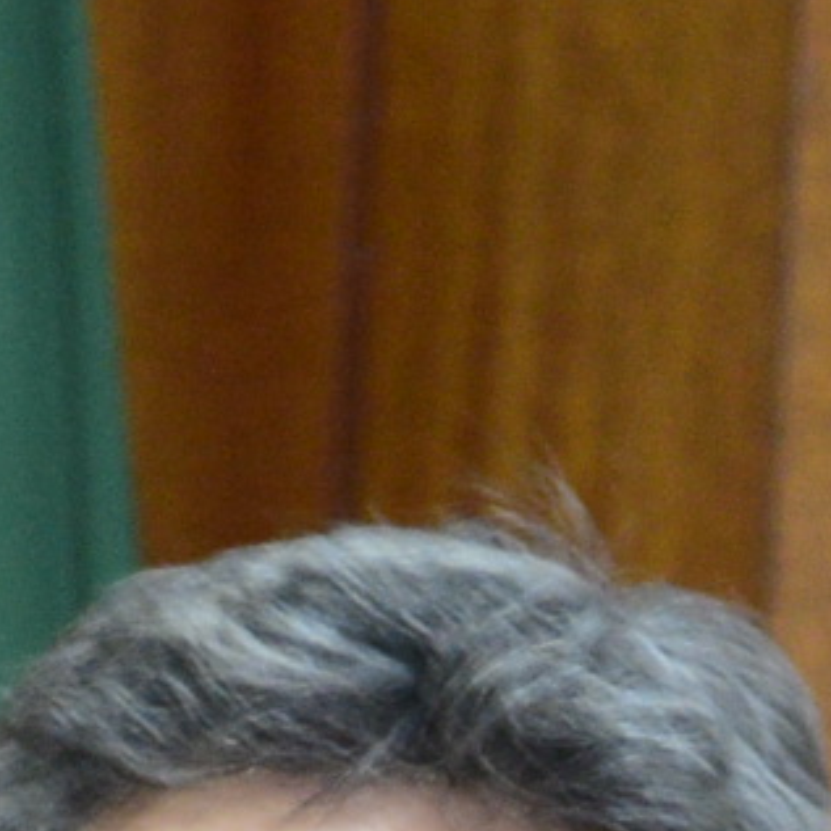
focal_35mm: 564
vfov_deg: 3.1
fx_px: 15318
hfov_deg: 3.1
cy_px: 2354
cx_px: 558
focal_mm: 70
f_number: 4
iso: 2500
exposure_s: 1/125
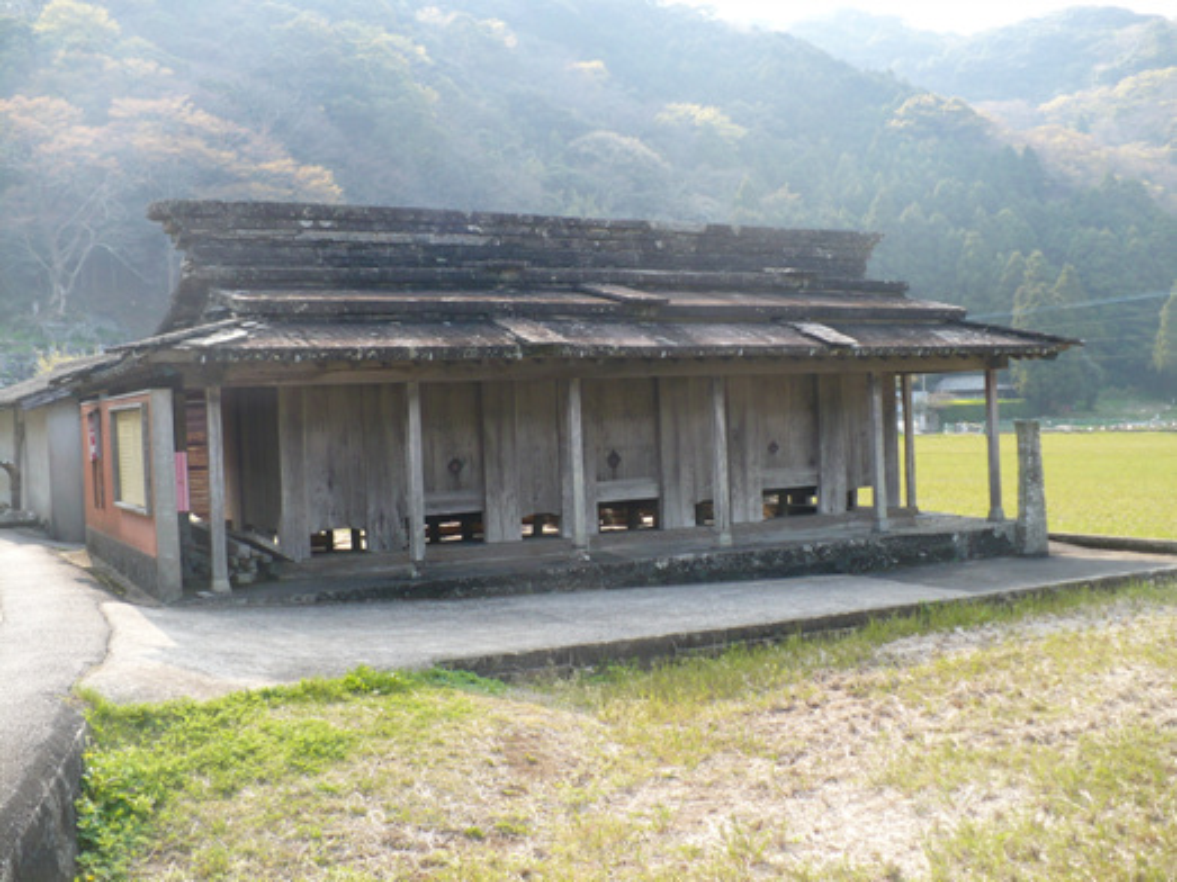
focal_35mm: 37
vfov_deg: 38.7
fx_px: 1258
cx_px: 588
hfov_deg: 50.1
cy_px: 441
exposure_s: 1/250
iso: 100
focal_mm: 6.1
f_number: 2.8
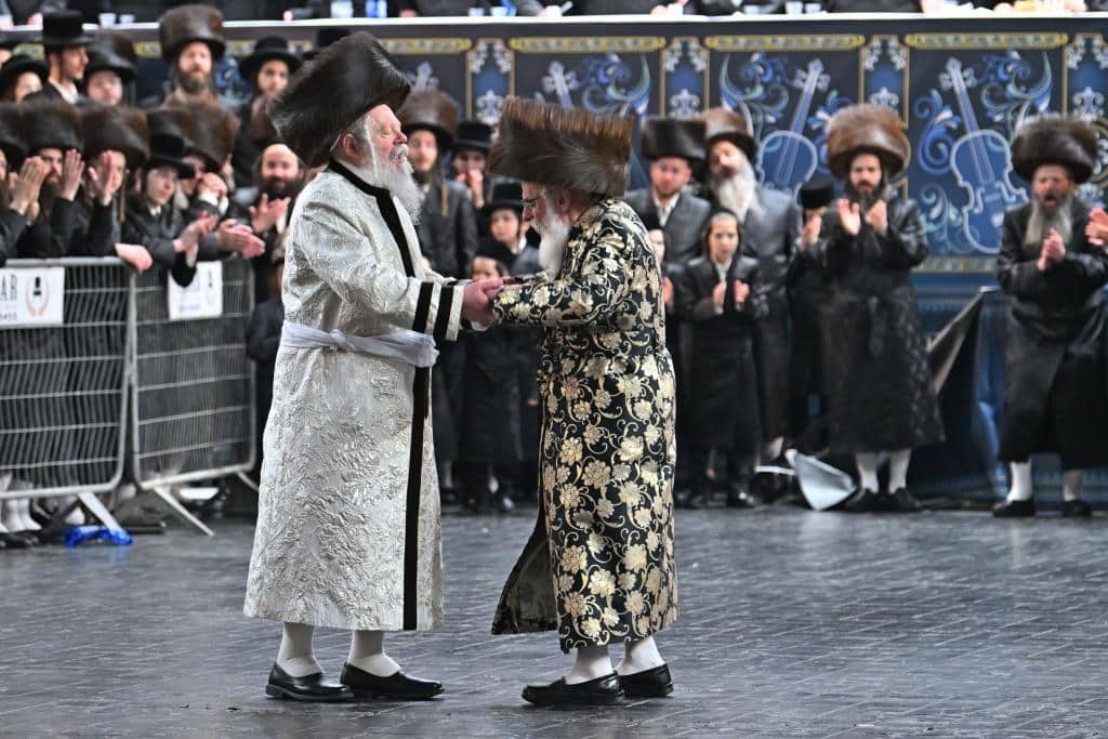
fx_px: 6002
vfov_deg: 7.0
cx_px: 554
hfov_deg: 10.5
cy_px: 370
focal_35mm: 195
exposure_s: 1/320
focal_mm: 130
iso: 800
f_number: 2.8
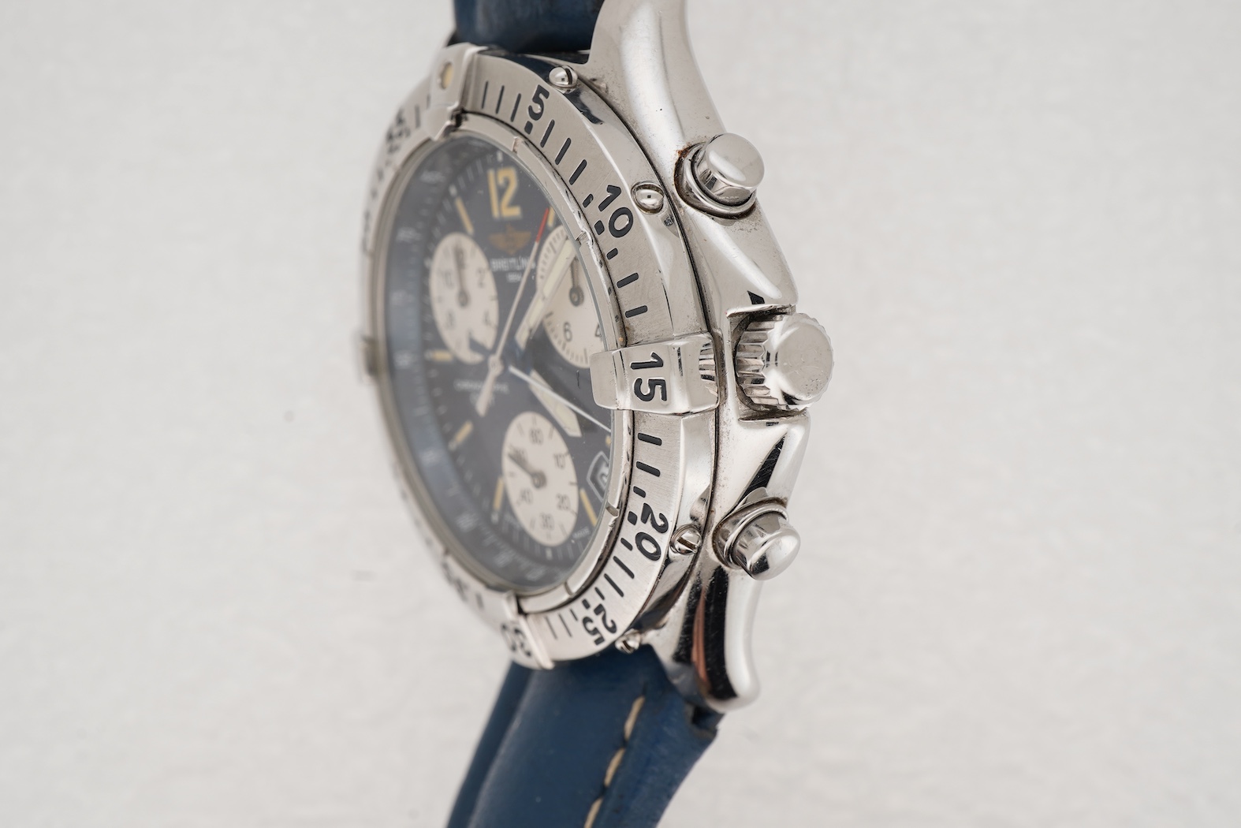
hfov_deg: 43.6
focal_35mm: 45
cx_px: 620
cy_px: 414
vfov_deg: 29.9
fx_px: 1551
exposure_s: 1/160
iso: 160
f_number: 22
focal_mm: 30
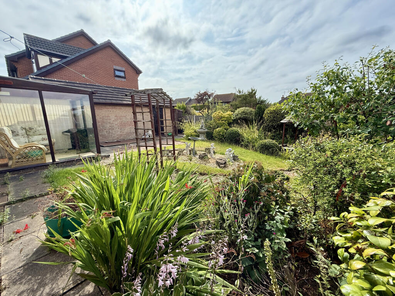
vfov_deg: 85.7
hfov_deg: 102.1
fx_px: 160
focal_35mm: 14
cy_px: 148
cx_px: 198
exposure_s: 1/1285
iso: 64
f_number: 2.2
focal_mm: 2.22
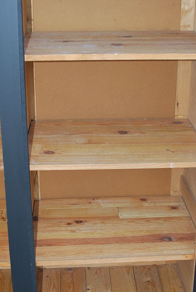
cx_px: 113
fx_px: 497
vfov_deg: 32.8
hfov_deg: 22.3
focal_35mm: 61
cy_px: 137
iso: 200
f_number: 4.2
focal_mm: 26
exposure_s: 1/60
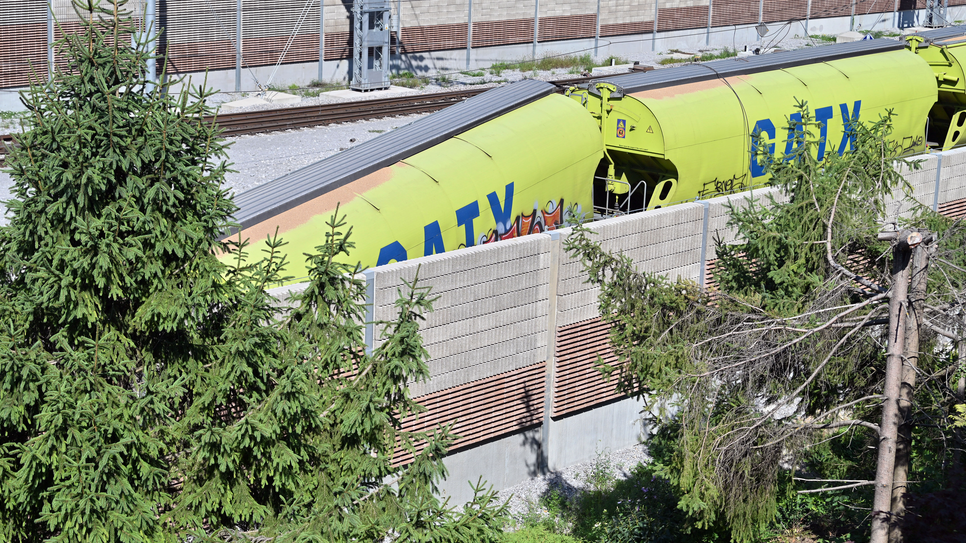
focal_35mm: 74
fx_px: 1895
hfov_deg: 28.6
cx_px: 485
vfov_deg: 16.3
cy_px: 271
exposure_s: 1/2000
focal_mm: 70
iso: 160
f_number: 5.6
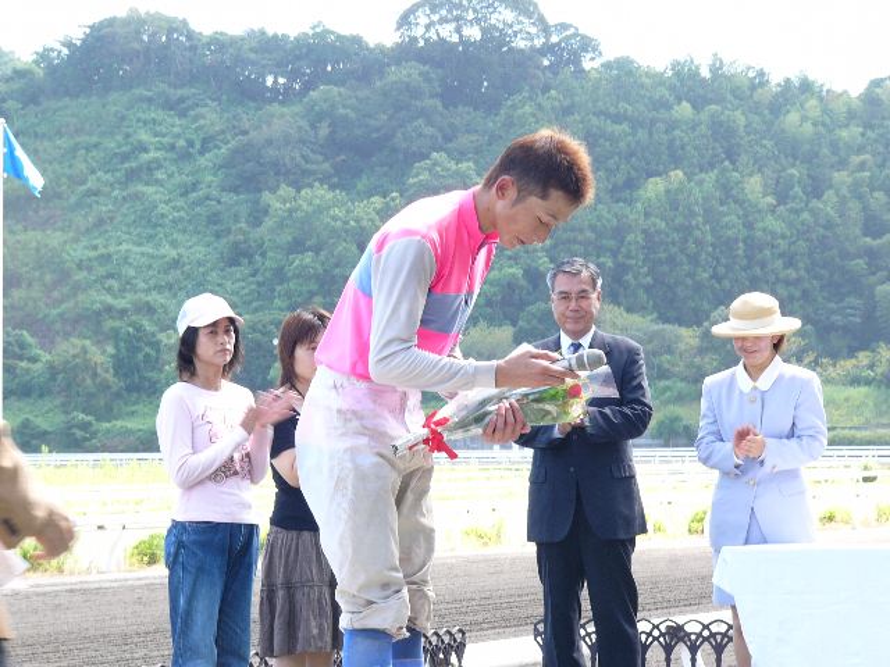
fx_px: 3651
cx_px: 445
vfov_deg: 10.4
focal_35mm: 142
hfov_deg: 13.9
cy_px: 334
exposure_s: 1/40
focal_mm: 23.6
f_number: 2.8
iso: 50
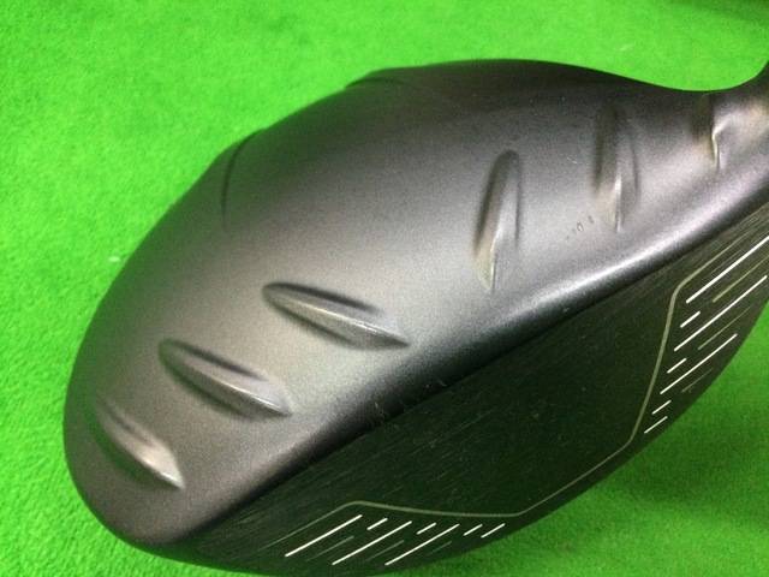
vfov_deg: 45.4
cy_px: 288
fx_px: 689
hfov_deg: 58.4
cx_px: 384
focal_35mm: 31
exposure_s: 1/20
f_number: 2.4
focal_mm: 3.3
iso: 200
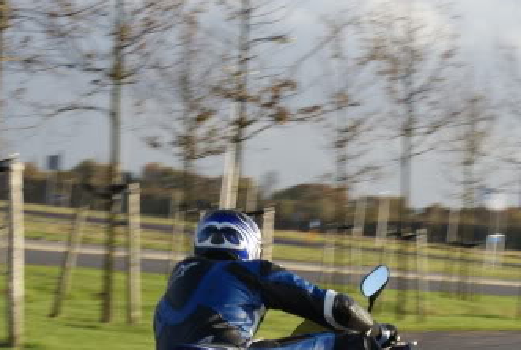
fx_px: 2624
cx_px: 297
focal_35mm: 181
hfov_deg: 11.3
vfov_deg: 7.6
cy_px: 344
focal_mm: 50
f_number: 7.1
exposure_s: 1/125
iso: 100
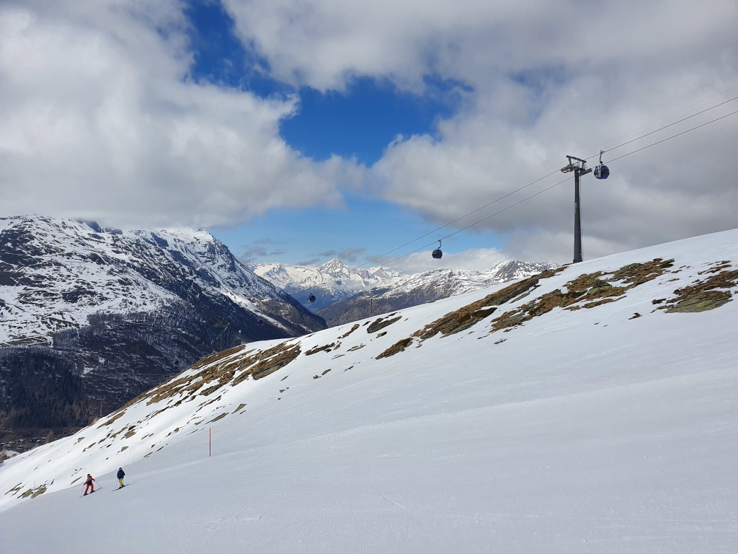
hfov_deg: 67.3
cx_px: 369
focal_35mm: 26
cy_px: 277
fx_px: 554
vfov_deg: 53.1
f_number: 2.4
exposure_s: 1/3728
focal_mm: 4.32
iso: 50
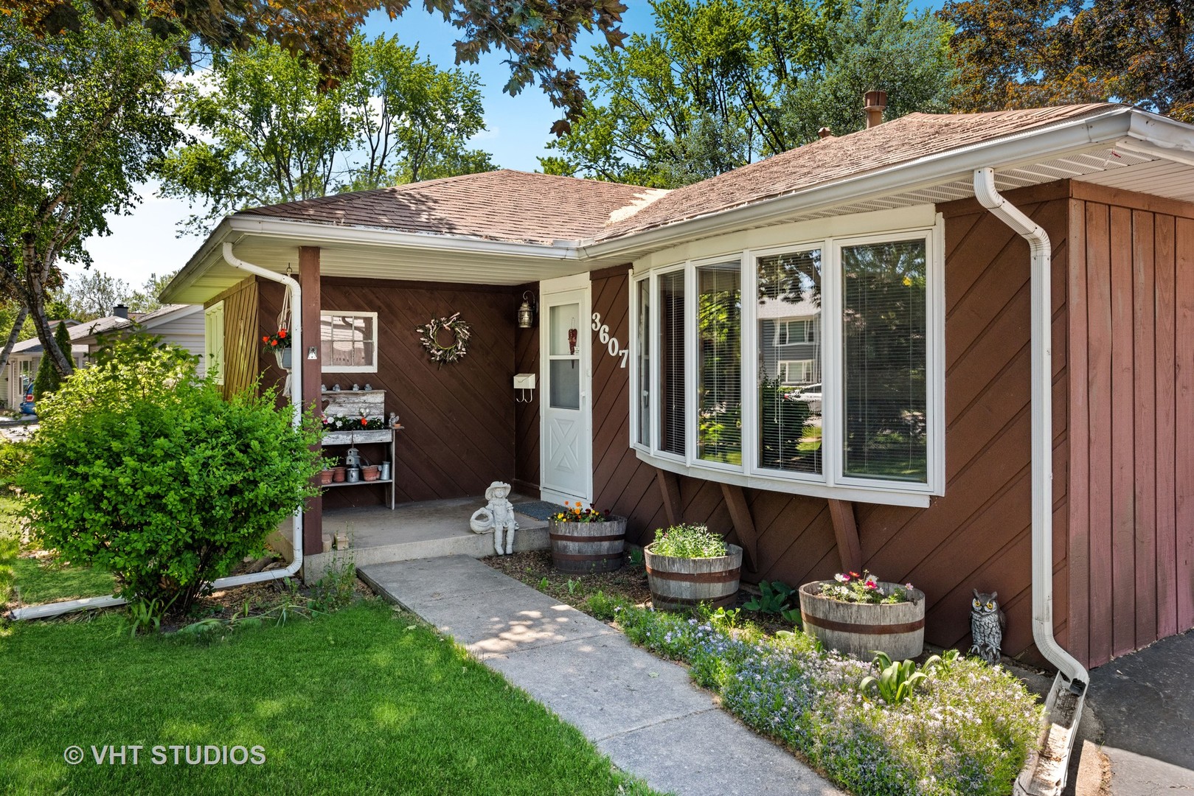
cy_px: 398
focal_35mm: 30
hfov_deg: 61.9
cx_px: 597
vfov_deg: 43.6
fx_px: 995
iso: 400
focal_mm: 30
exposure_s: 1/40
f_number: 8
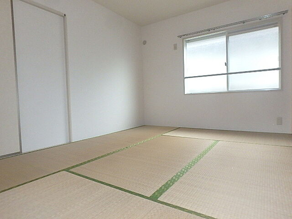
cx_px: 146
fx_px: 177
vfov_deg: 63.4
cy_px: 110
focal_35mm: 21
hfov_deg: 79.0
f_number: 6
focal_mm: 3.7
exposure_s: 1/30
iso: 800
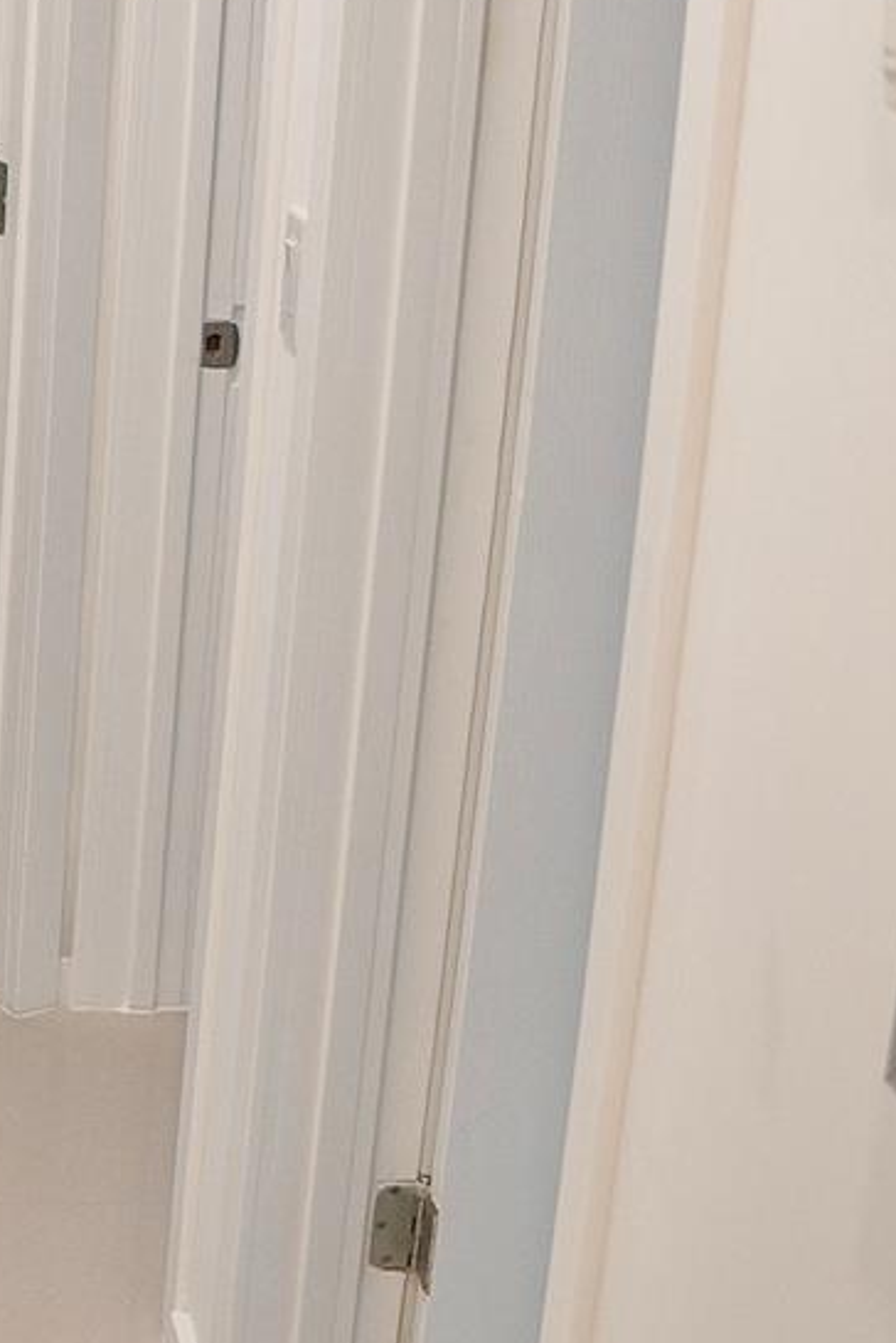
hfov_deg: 19.9
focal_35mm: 66
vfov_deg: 30.2
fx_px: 2461
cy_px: 416
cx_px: -37
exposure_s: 1/250
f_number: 2.8
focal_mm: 20
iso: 800
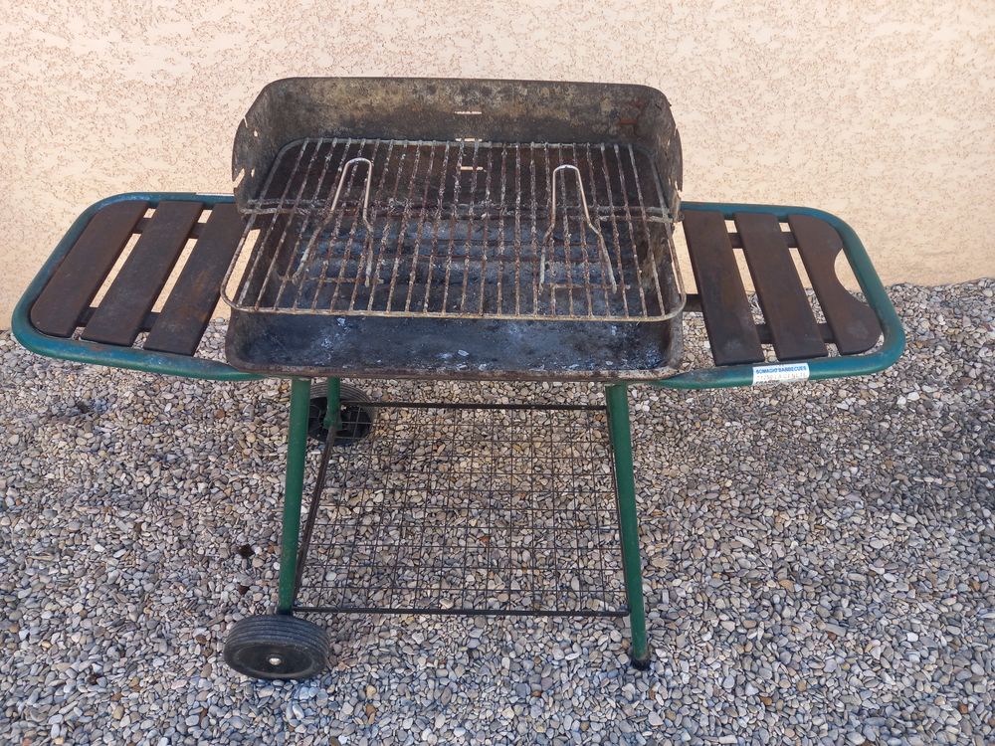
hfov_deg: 69.4
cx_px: 498
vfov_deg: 54.9
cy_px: 373
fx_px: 719
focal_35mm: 25
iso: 40
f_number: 2
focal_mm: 4.6
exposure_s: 1/100
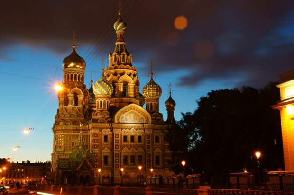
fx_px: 428
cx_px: 147
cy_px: 98
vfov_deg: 25.7
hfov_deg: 37.9
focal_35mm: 52
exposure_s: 6
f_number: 11
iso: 100
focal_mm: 35
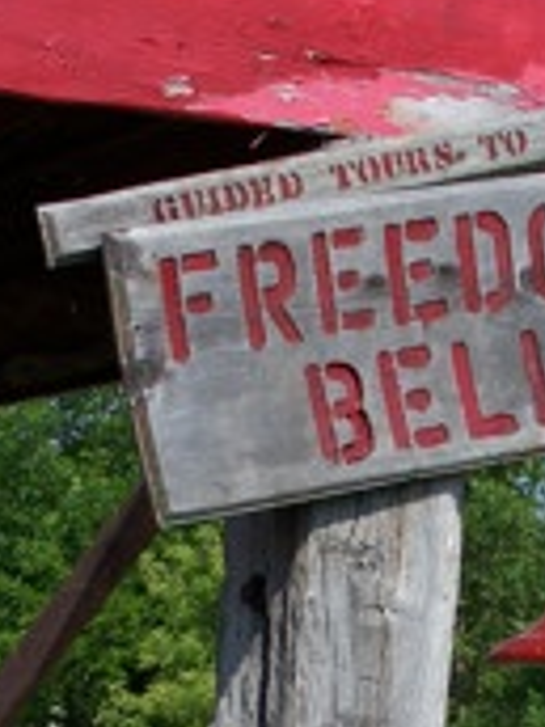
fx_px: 3338
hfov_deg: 9.3
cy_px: 708
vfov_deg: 12.3
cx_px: 444
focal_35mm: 159
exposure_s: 1/800
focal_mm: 10.7
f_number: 4.5
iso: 80
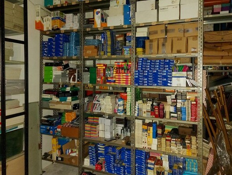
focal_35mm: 28
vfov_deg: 49.6
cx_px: 111
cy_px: 75
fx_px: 188
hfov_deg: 63.4
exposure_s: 1/17
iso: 800
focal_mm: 5.23
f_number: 1.8
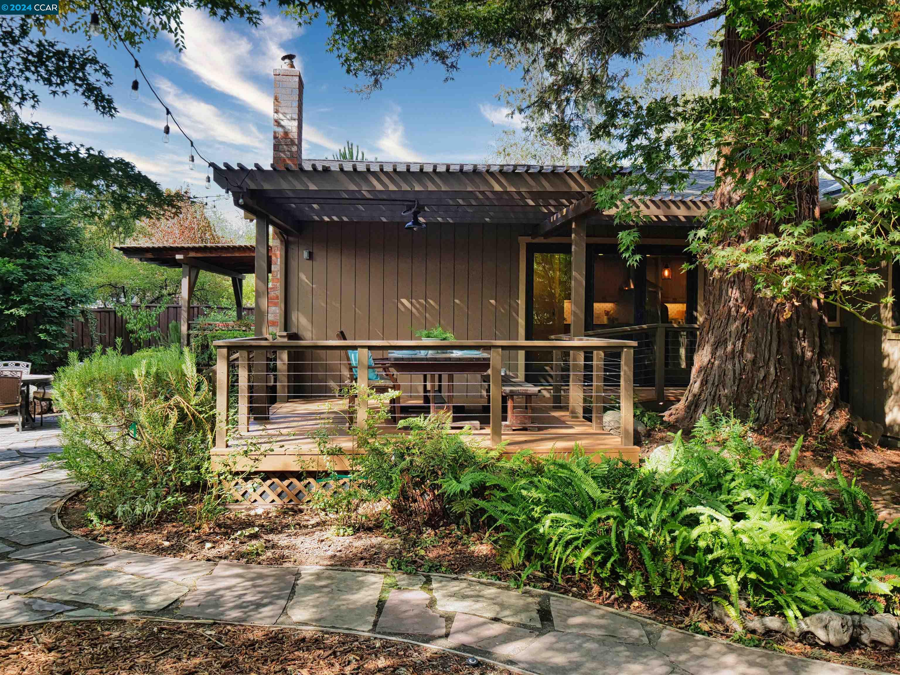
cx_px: 450
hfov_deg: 63.4
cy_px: 338
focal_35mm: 28
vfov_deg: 49.7
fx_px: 728
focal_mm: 14
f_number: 3.5
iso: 200
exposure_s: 1/400
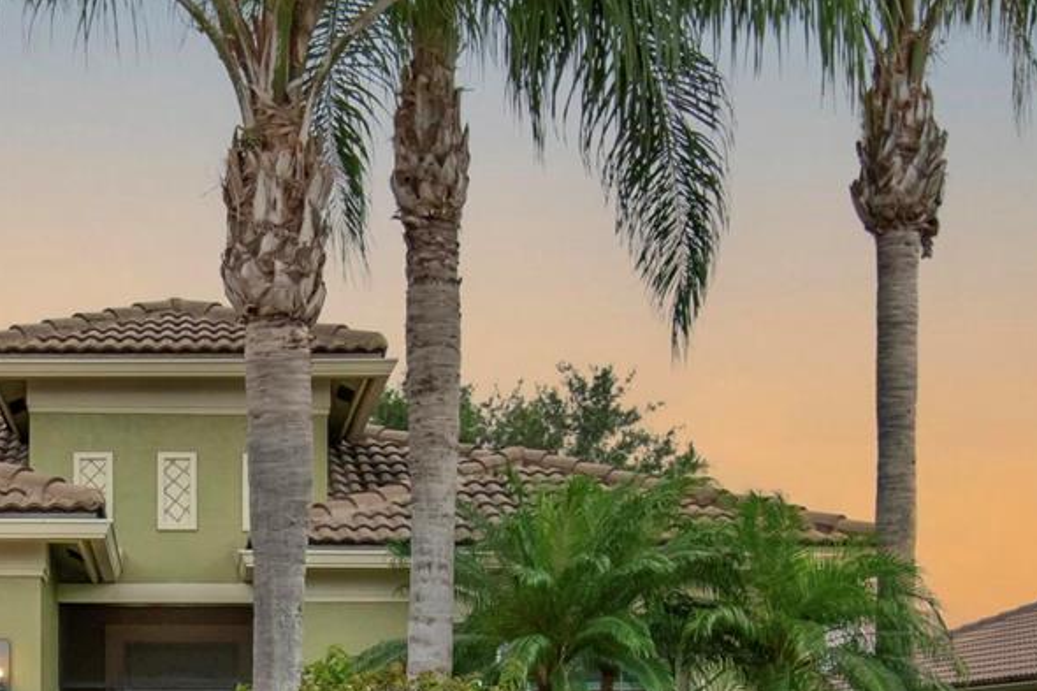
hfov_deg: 28.9
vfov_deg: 19.5
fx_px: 1951
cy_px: 689
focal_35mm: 68
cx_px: 162
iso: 400
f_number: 6.3
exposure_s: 1/160
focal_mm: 13
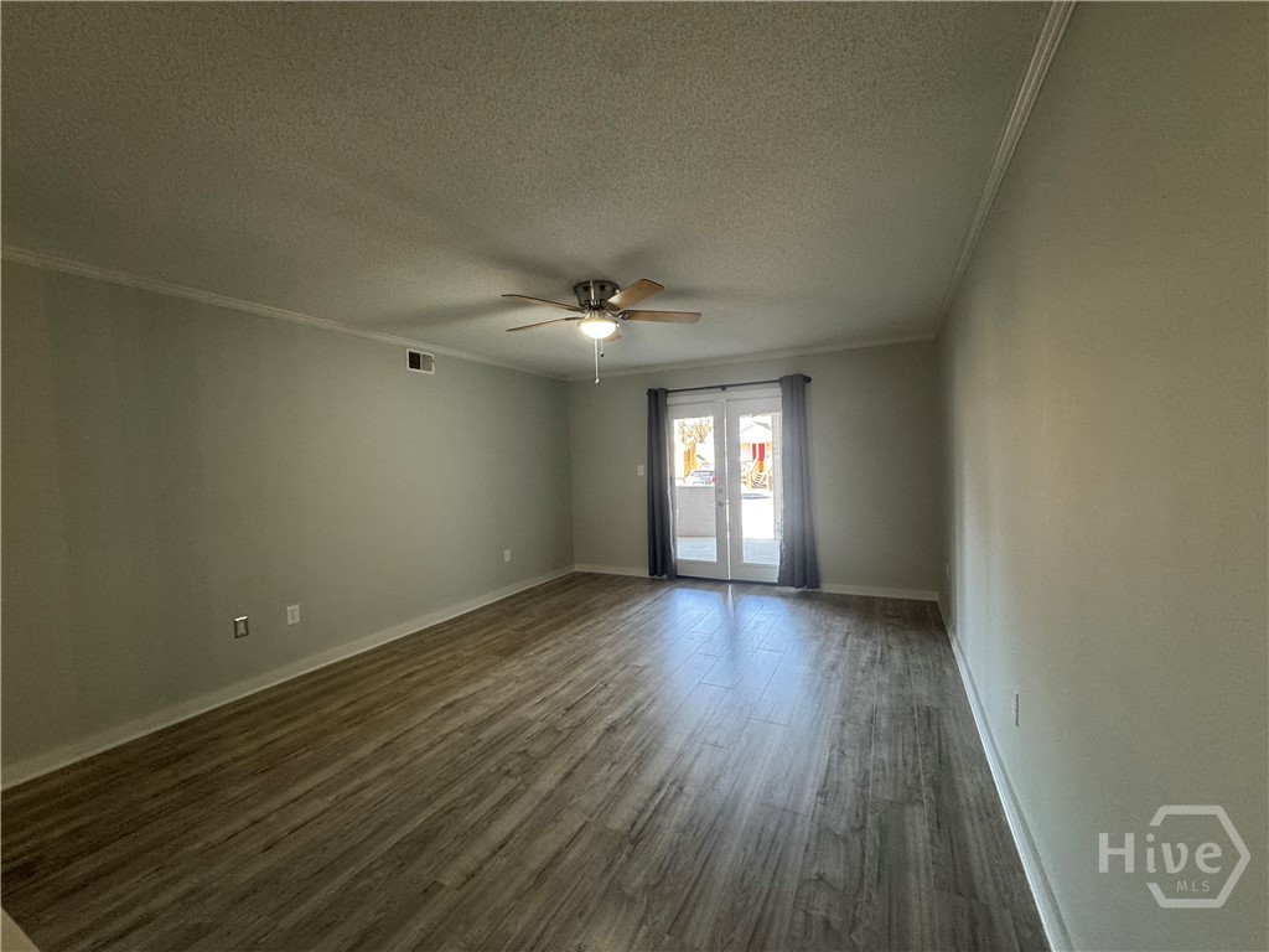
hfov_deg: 102.1
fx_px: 513
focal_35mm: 14
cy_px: 476
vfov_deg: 85.7
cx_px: 634
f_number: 2.2
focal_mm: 2.22
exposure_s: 1/60
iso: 200
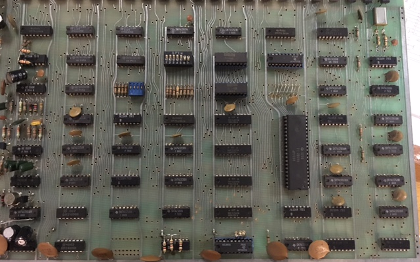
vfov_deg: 40.5
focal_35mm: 31
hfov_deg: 61.2
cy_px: 114
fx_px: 355
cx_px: 210
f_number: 2.2
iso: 500
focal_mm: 4.15
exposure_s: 1/17
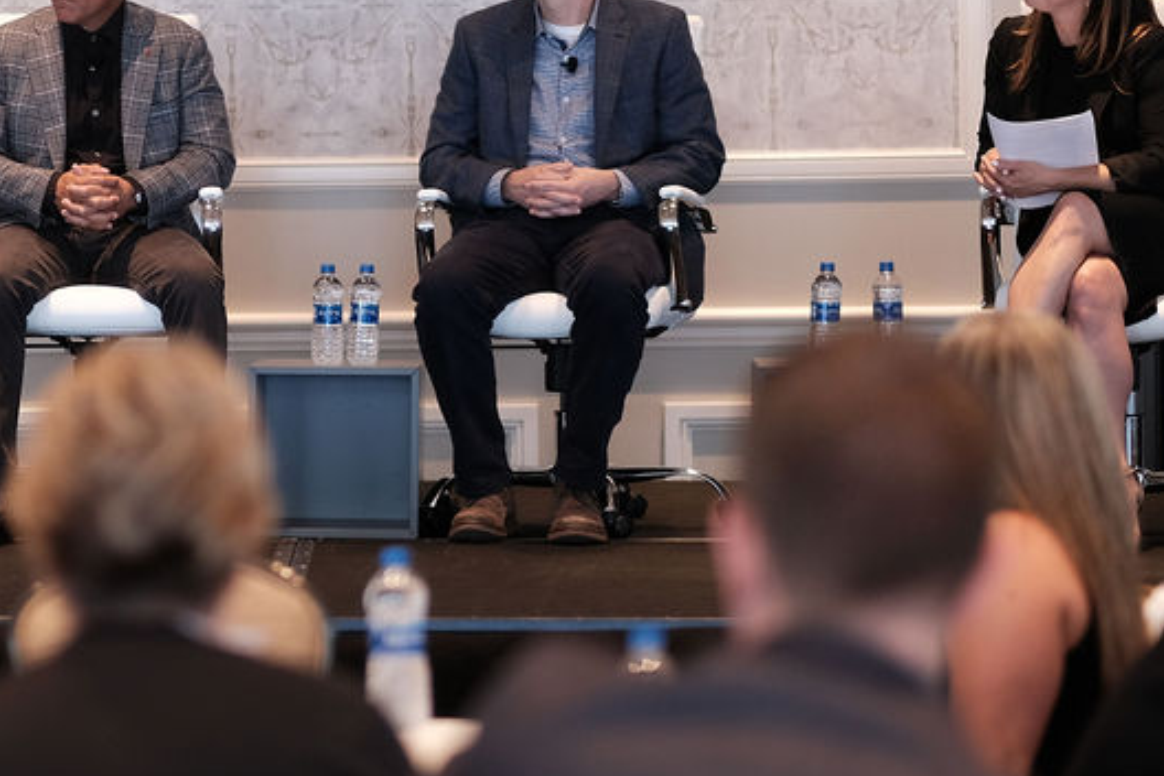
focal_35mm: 163
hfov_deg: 12.5
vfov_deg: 8.4
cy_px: 213
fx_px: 5270
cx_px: 172
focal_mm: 56
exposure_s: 1/85
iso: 400
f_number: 1.2
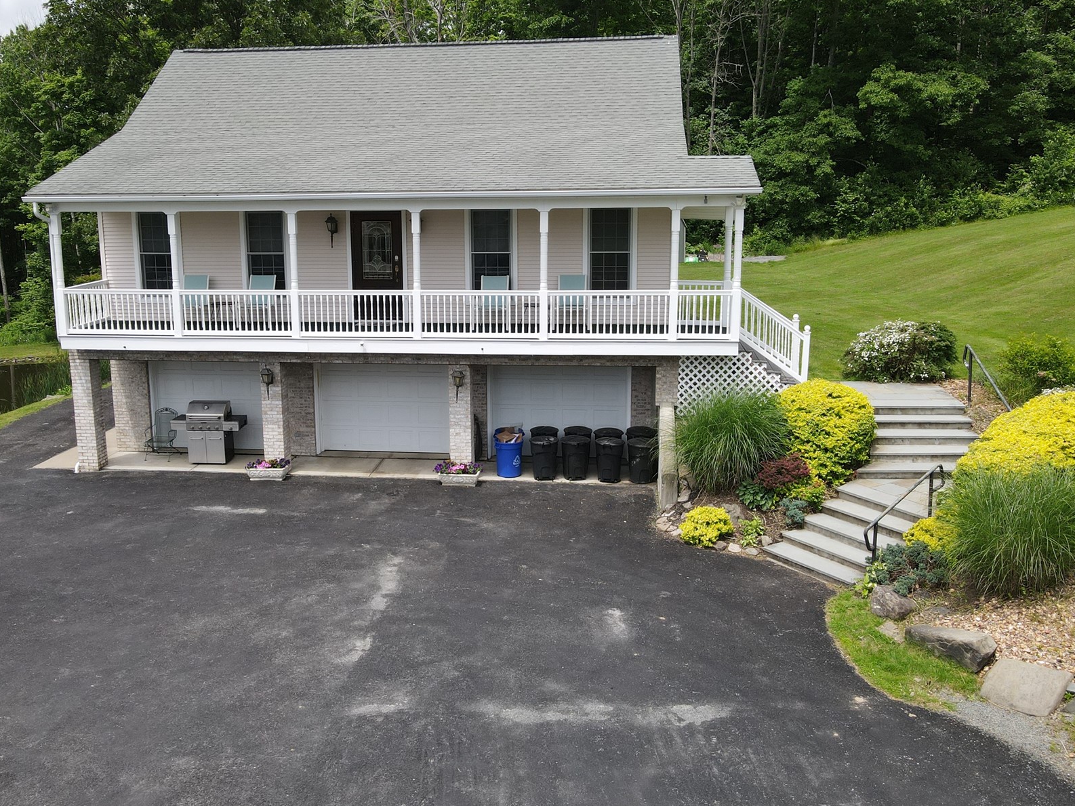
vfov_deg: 45.4
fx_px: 963
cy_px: 375
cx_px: 493
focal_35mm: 31
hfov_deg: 58.3
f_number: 2.8
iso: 100
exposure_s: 1/500
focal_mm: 4.5
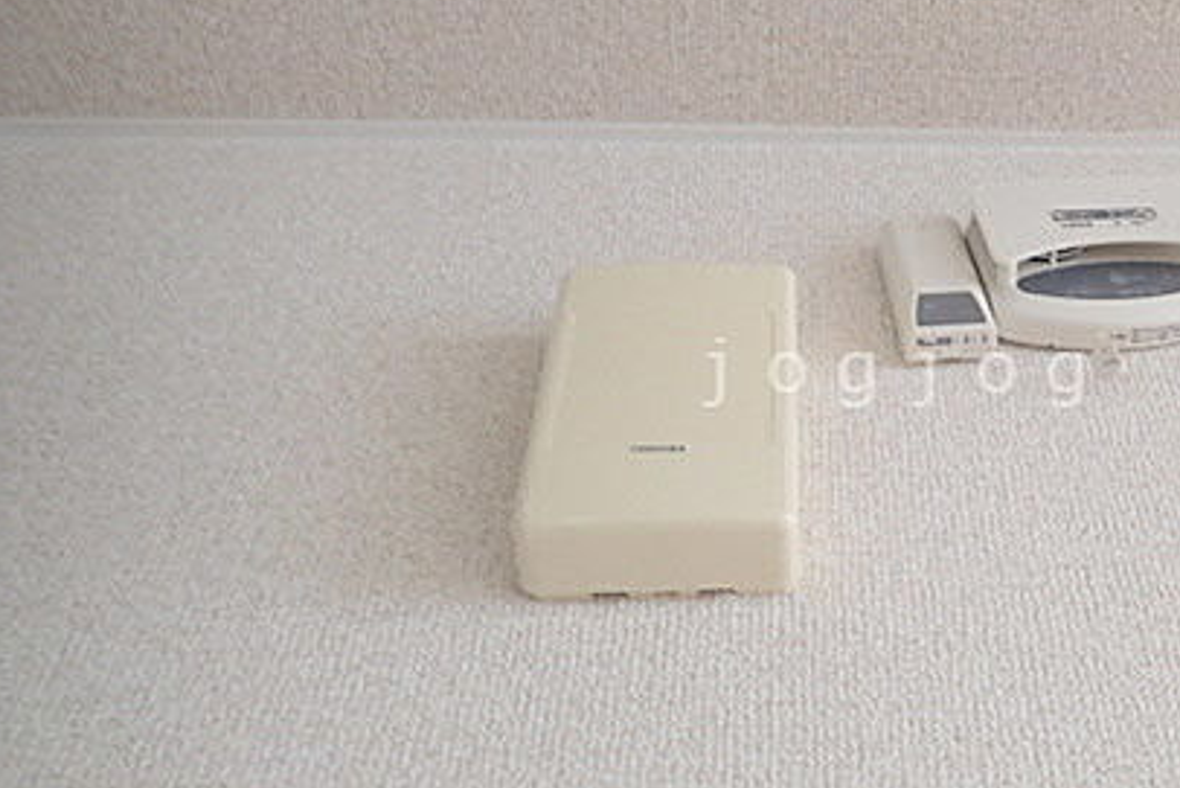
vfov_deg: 32.6
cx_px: 901
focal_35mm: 41
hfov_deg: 45.6
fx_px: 1344
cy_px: 372
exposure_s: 1/30
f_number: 2
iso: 320
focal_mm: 4.5
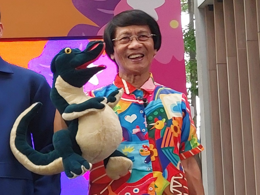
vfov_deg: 46.8
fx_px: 225
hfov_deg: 60.0
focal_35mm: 30
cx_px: 130
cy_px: 98
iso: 50
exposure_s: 1/100
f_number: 1.8
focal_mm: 4.6
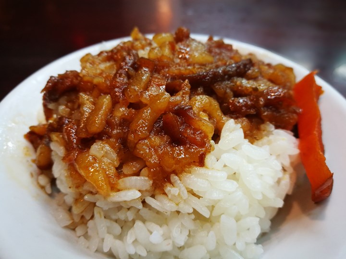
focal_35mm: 27
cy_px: 130
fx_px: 270
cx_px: 173
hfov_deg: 65.3
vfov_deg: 51.4
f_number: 4
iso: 200
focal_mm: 4.5
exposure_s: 1/30
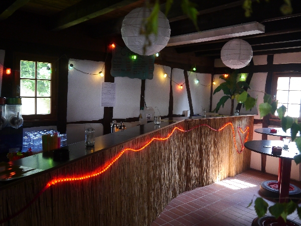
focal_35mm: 30
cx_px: 150
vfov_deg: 46.9
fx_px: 261
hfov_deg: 59.9
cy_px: 113
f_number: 3.6
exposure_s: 1/60
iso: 800
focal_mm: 15
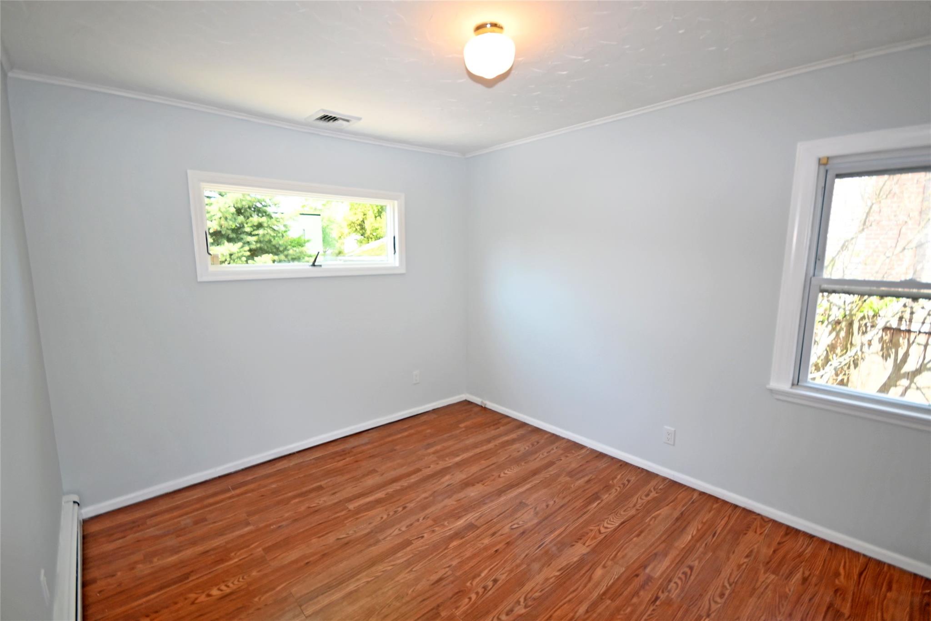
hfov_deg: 100.4
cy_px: 310
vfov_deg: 77.3
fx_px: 388
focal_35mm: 15
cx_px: 466
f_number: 4.5
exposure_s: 1/80
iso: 200
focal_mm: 10
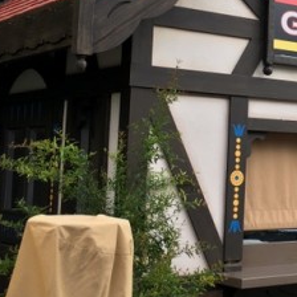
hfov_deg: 20.0
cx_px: 381
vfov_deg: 21.6
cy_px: 97
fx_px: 777
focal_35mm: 80
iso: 25
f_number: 2.2
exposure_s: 1/252
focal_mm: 4.15
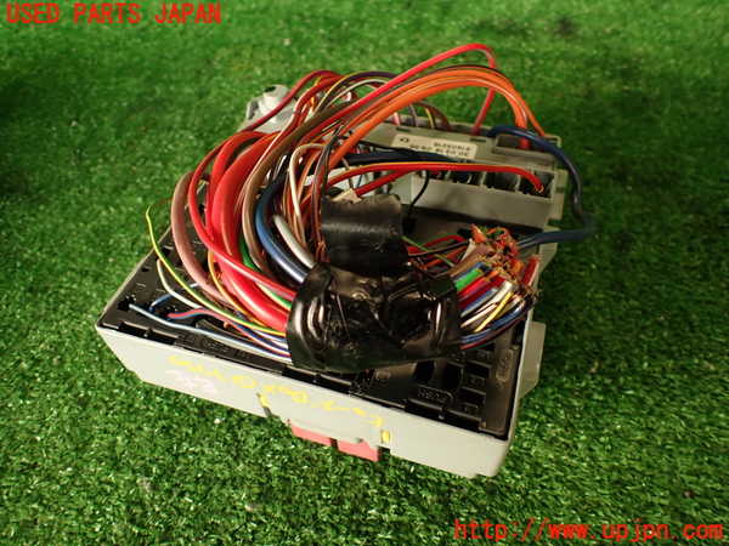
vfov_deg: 54.9
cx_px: 364
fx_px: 526
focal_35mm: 25
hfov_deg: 69.4
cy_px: 273
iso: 100
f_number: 2
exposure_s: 1/60
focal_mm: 4.5
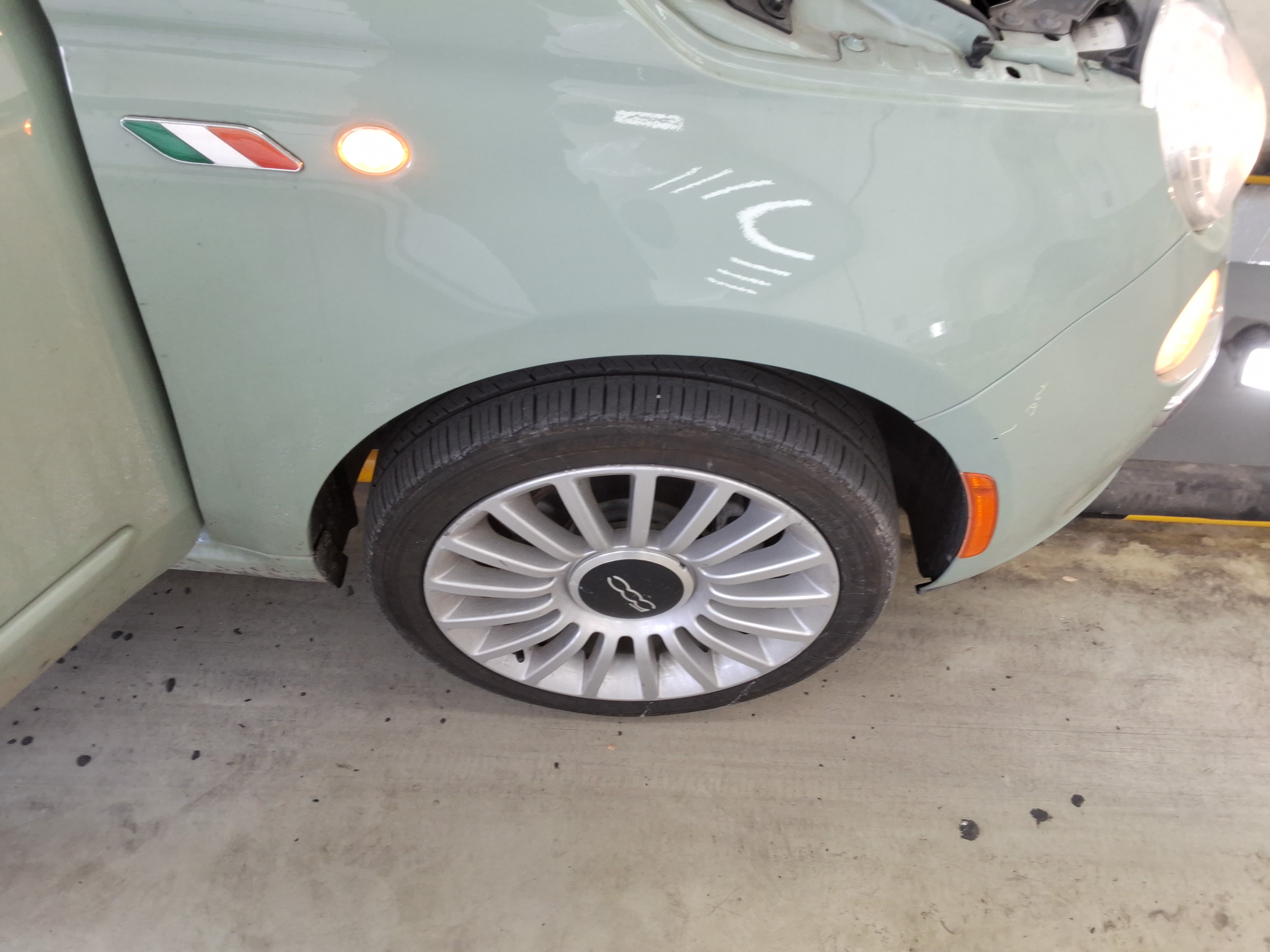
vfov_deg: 49.7
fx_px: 1027
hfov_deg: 63.4
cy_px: 476
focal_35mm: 28
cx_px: 635
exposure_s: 1/40
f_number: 1.9
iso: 41
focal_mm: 2.91
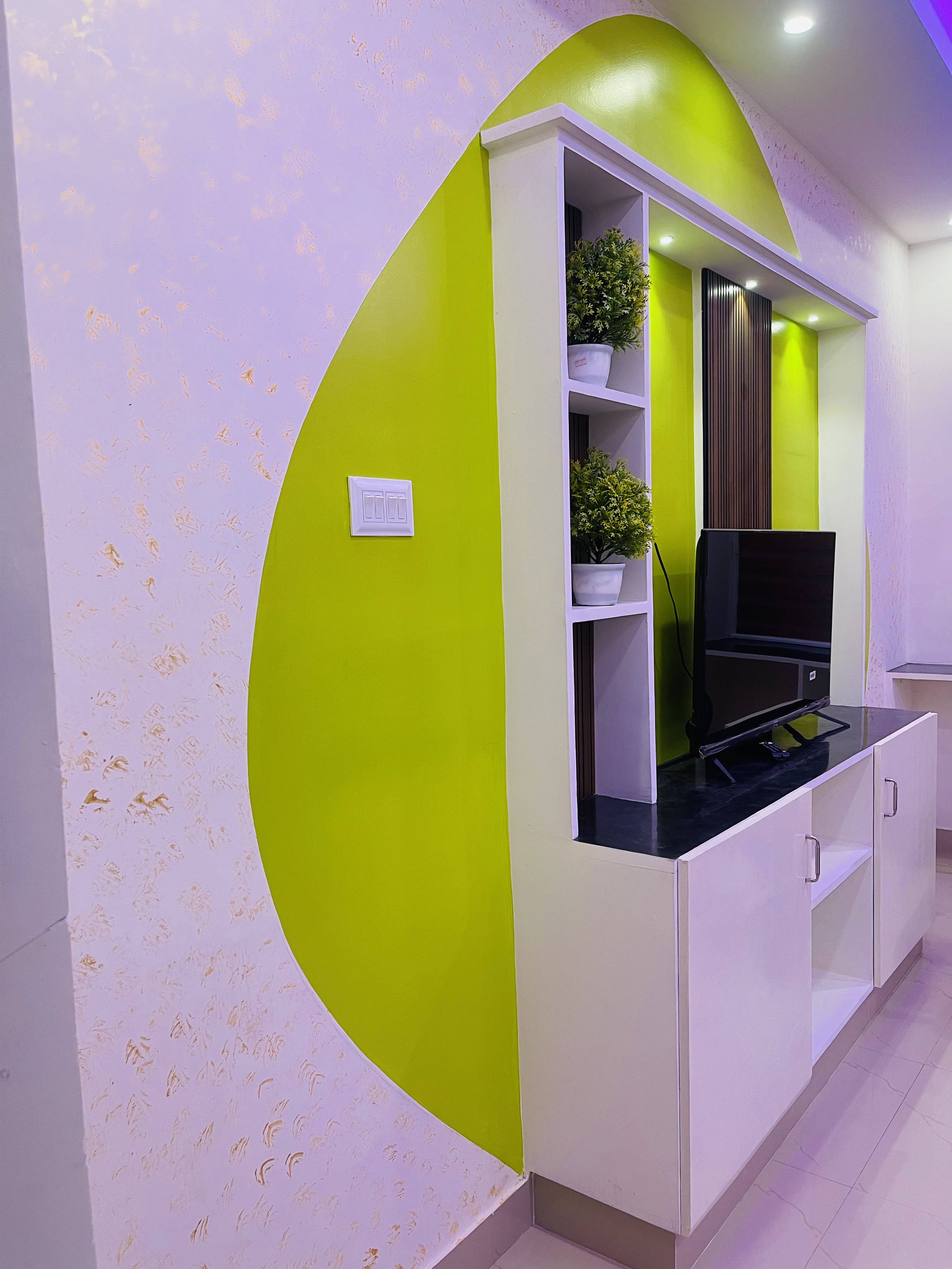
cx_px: 476
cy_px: 634
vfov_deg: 69.4
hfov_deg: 54.9
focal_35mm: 25
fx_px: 917
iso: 80
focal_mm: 5.1
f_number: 1.6
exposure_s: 1/50
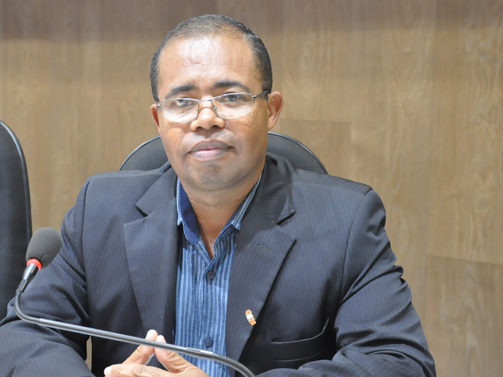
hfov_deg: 25.6
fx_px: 1104
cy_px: 179
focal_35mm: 76
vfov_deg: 19.4
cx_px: 207
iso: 2000
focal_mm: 40
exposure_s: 1/40
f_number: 4.5
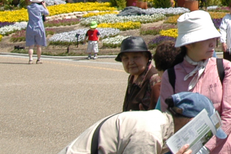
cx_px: 458
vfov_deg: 7.4
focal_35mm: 177
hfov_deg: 10.7
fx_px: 1135
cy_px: -152
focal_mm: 24
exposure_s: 1/250
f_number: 10
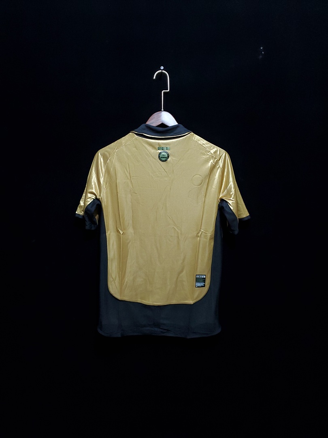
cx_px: 164
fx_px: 328
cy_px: 219
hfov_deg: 53.1
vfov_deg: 67.3
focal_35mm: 26
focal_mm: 4.3
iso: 200
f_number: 1.5
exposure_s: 1/20
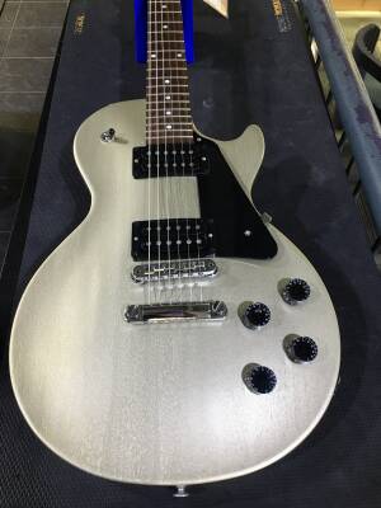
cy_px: 254
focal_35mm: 29
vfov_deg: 61.7
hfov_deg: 48.2
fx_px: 426
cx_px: 190
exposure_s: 1/30
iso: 200
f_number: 2.2
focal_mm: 4.15
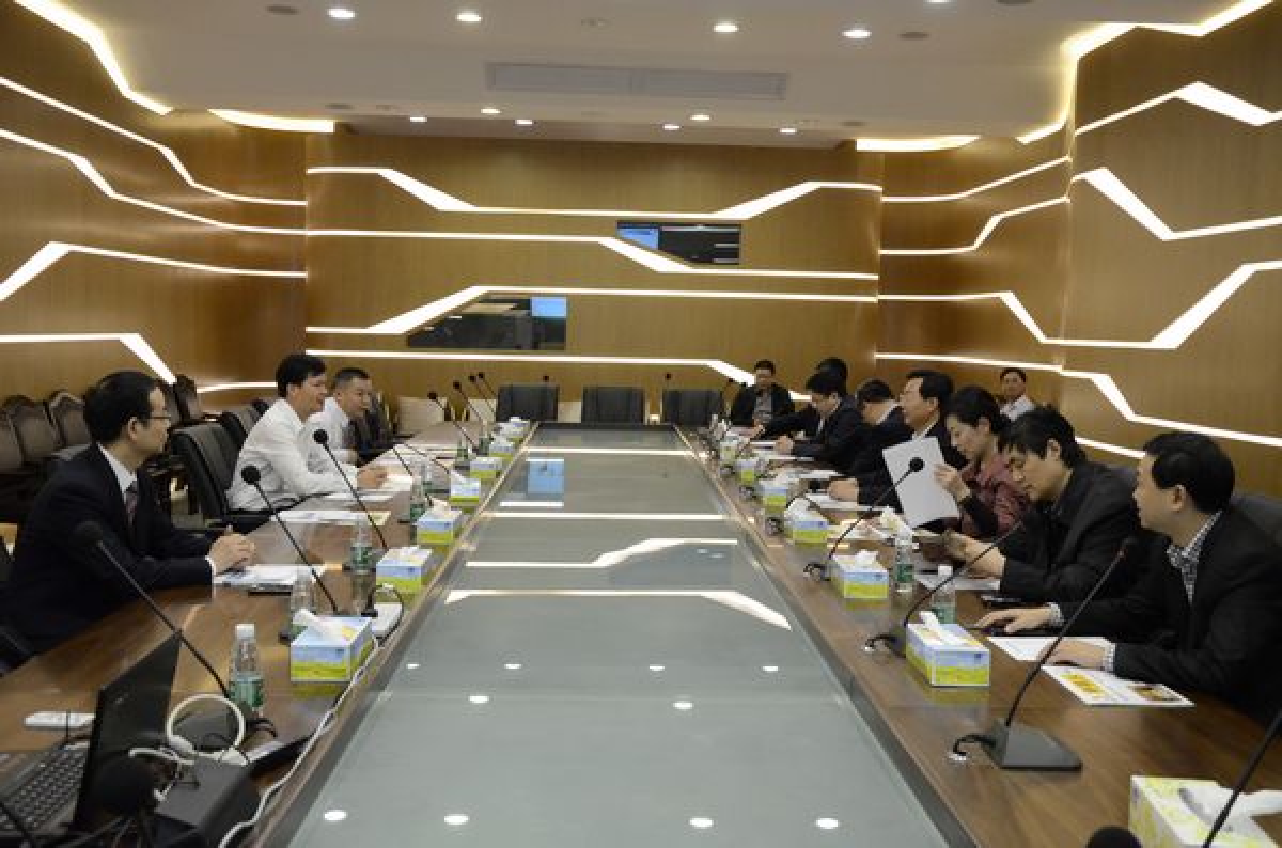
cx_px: 641
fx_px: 1172
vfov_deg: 39.8
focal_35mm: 33
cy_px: 424
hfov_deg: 57.3
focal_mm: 22
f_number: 5.6
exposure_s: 1/60
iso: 3200
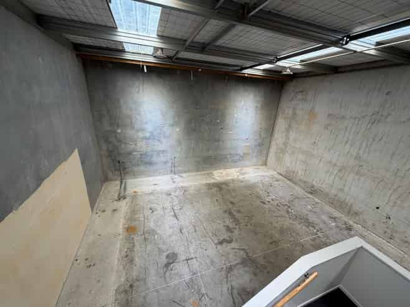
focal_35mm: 14
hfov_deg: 102.1
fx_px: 166
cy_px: 154
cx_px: 205
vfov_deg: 85.6
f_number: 2.2
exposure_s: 1/310
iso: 50
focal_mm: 2.22
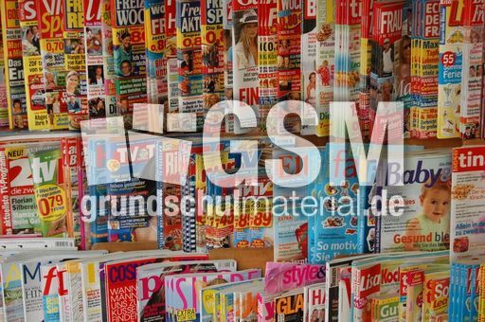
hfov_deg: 29.3
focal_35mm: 69
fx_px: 928
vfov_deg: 19.7
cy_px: 161
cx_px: 242
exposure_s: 1/200
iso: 1600
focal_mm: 46
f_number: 7.1
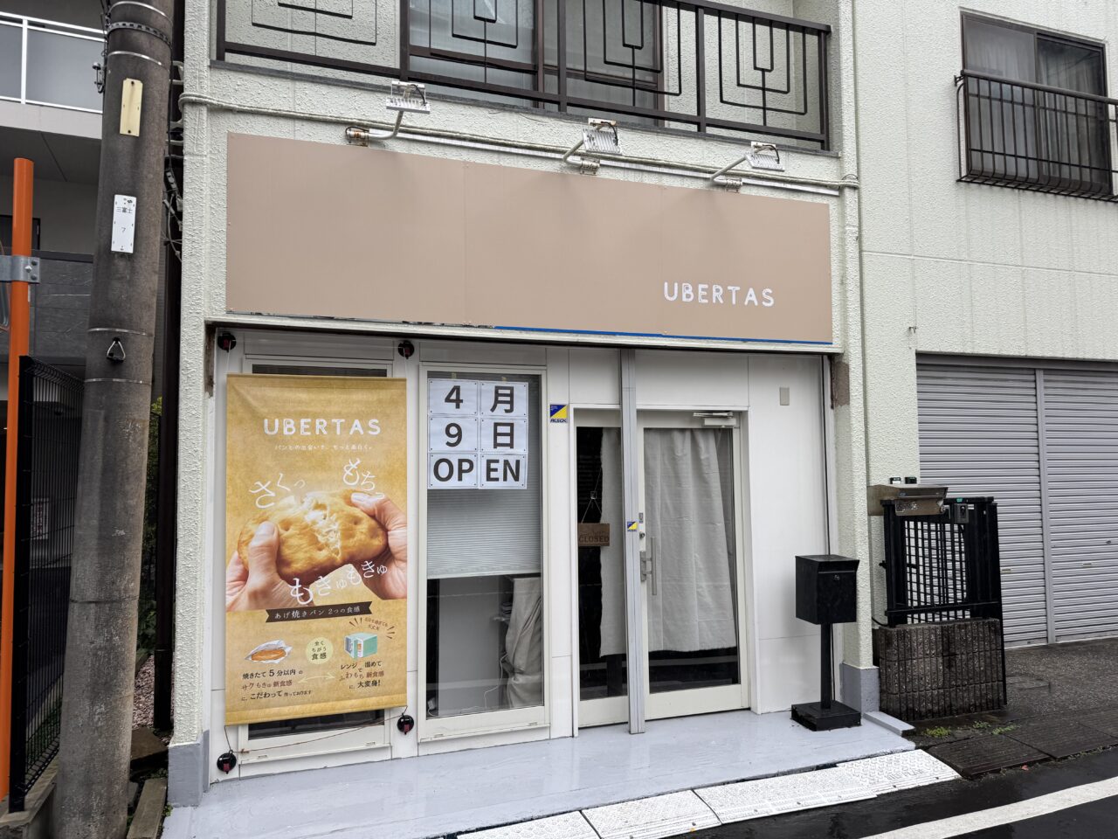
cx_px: 559
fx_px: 775
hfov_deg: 71.6
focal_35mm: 24
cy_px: 420
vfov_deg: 56.8
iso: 80
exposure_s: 1/333
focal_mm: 6.76
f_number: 1.78
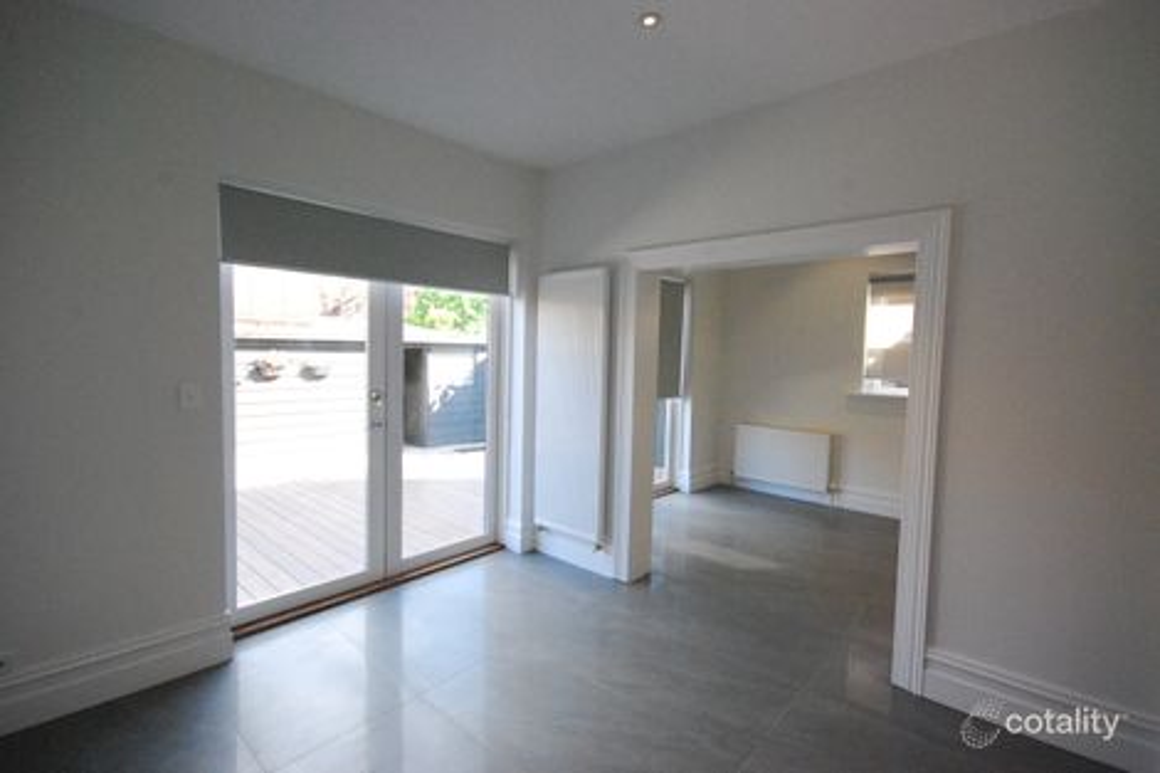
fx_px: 531
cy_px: 386
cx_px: 580
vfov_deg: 72.0
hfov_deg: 95.0
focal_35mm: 16
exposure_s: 1/250
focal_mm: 11
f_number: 8
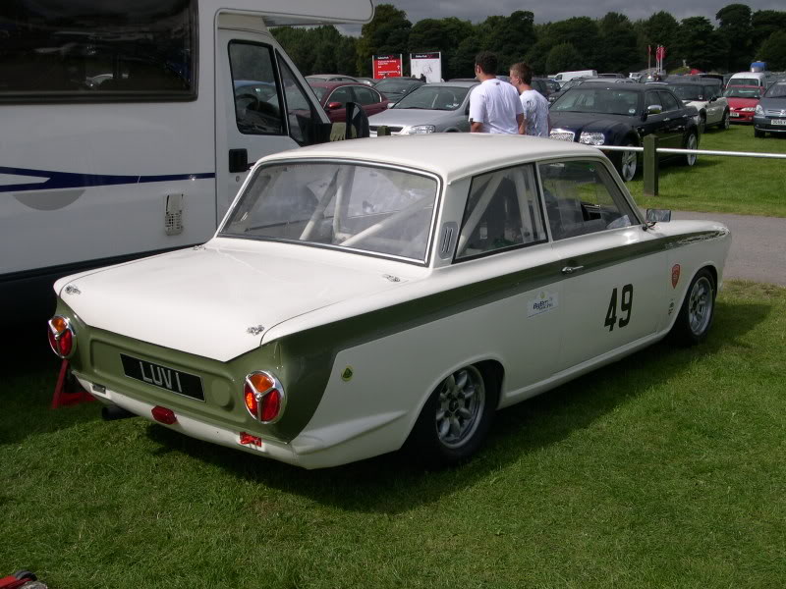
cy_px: 294
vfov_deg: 34.3
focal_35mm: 42
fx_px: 954
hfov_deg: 44.8
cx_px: 393
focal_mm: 9
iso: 100
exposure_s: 1/334
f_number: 8
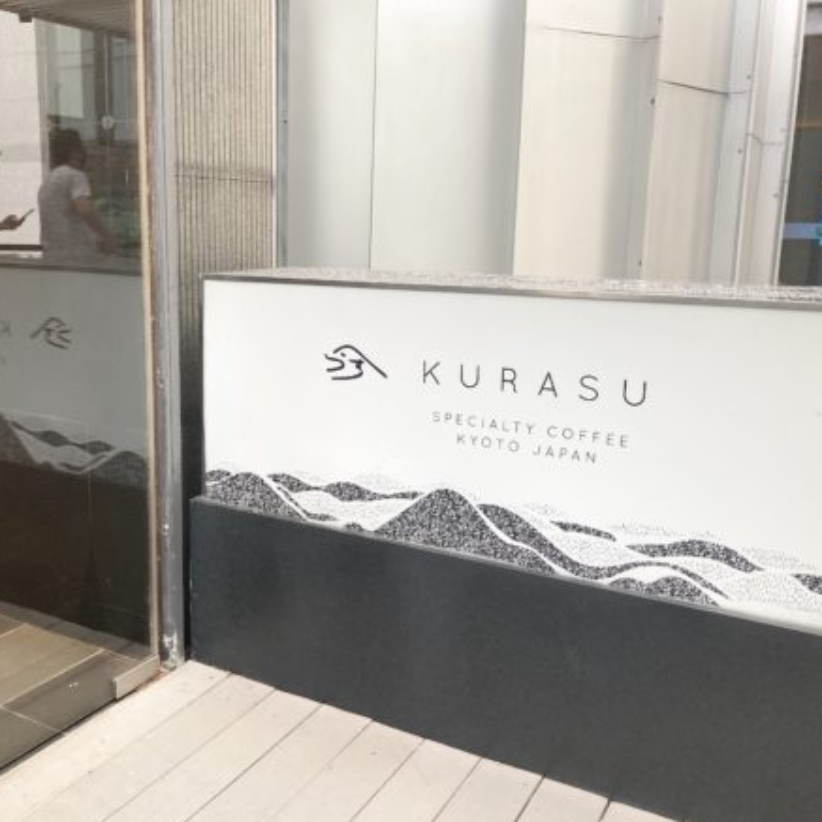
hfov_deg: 48.1
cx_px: 314
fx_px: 913
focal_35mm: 34
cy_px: 412
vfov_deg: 48.5
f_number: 1.8
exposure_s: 1/97
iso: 80
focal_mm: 3.99
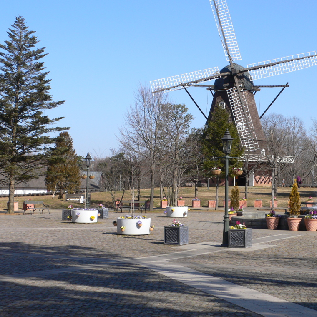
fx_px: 839
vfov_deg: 21.4
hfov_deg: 21.3
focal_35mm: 81
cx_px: 206
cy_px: 158
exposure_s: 1/400
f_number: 4.5
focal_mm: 12.5
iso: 80
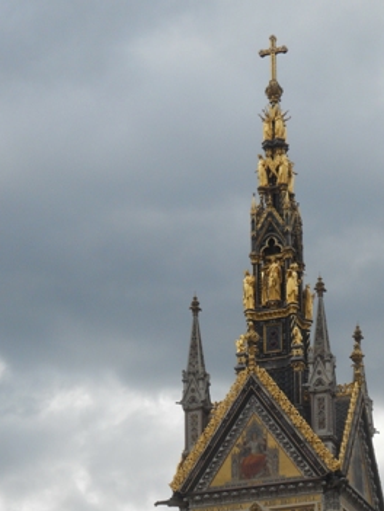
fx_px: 1639
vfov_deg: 17.5
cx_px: 294
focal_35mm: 111
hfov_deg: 13.3
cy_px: 419
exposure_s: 1/250
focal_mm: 11.7
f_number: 5.3
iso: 80
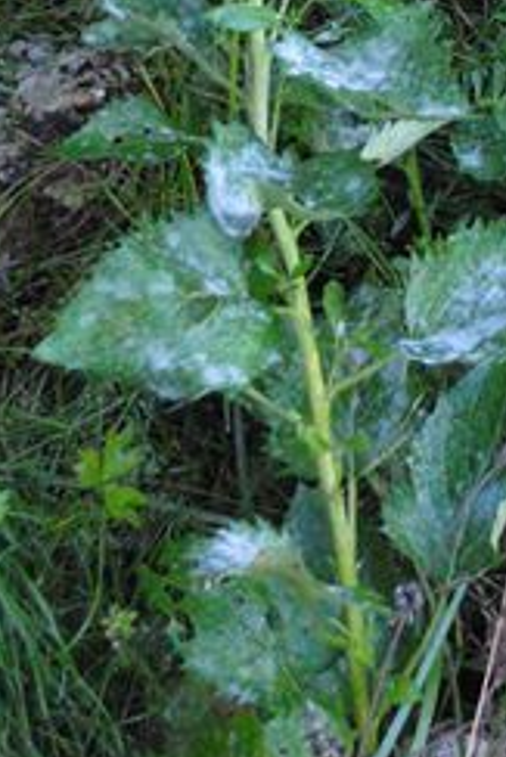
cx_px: 466
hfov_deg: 10.7
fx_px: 2695
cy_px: -78
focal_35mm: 128
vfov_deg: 15.6
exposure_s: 1/400
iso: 1600
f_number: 4.2
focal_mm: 26
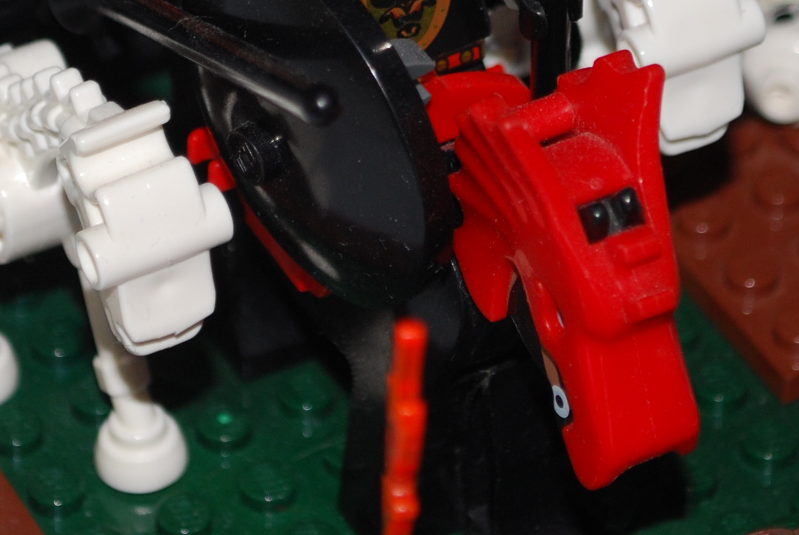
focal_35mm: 241
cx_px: 394
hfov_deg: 8.5
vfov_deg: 5.7
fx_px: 5366
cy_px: -168
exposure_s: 1/60
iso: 200
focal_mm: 55
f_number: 5.6
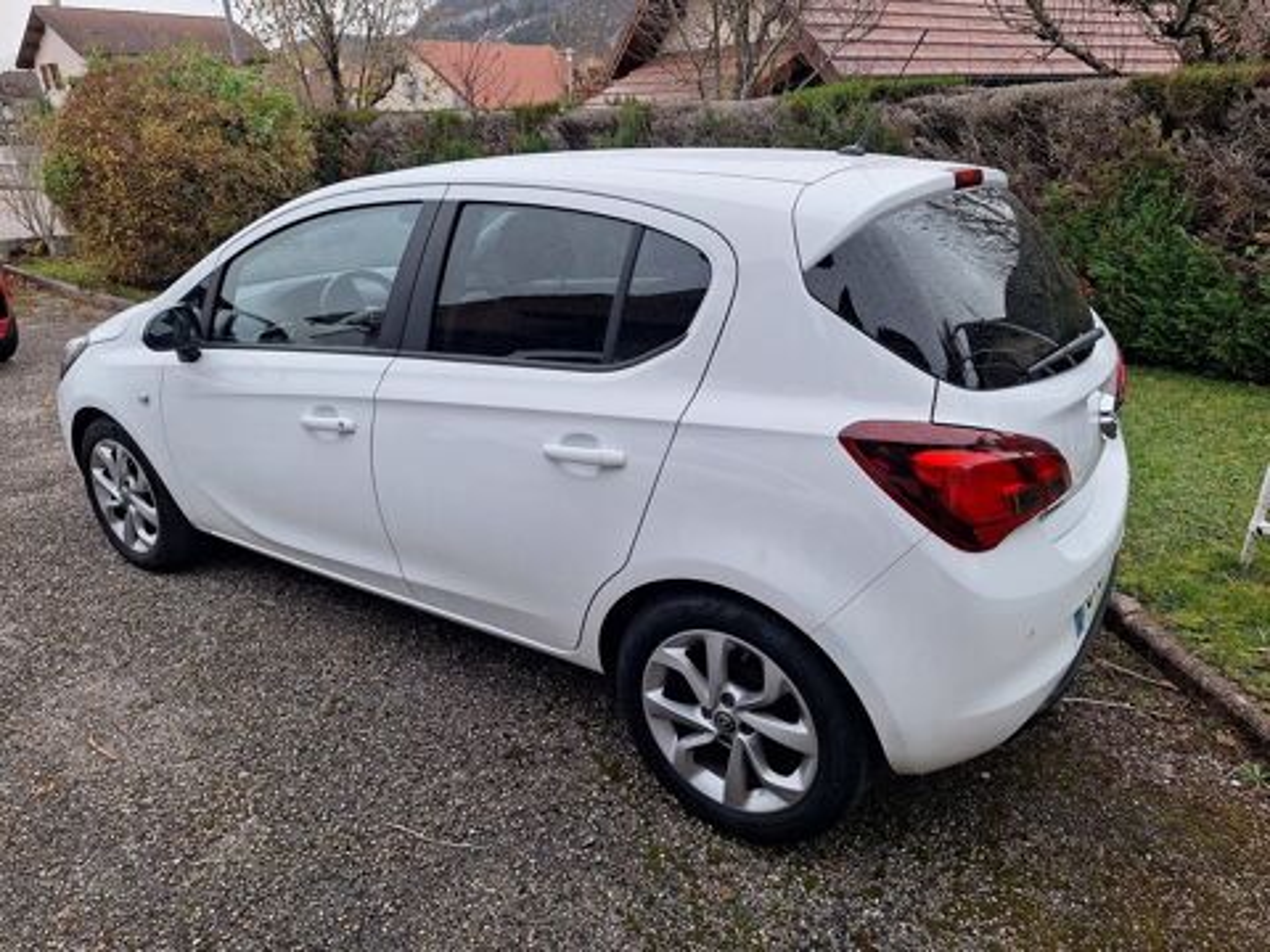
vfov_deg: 58.9
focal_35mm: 23
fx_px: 844
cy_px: 476
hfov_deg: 73.9
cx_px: 635
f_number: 1.8
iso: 80
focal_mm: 5.54
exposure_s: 1/50
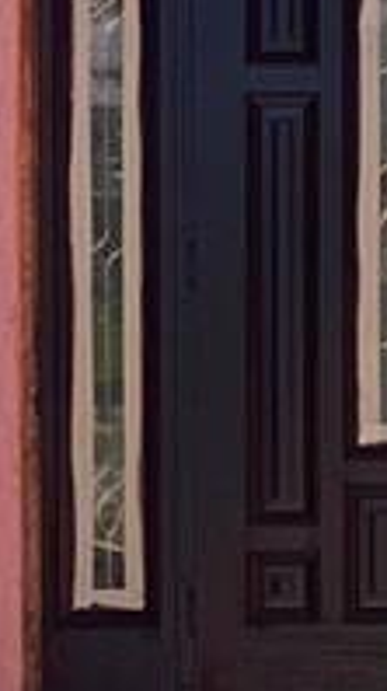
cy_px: 806
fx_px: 6273
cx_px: 160
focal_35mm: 343
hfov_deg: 3.5
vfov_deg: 6.3
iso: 20
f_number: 2
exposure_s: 1/1597
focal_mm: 6
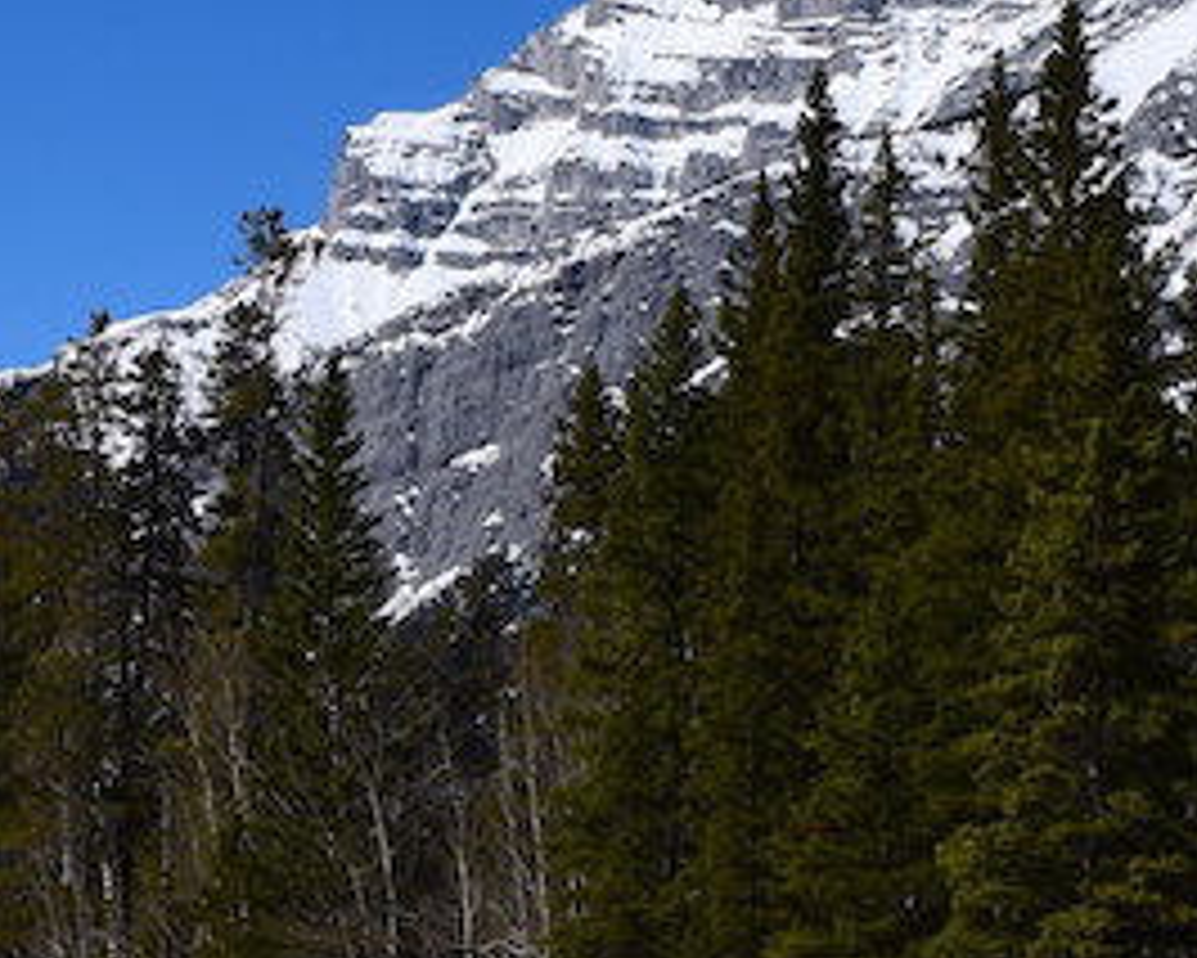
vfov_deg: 12.4
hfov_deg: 15.5
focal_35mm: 122
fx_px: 4324
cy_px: 1086
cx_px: -4
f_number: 11
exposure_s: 1/640
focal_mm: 18
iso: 200
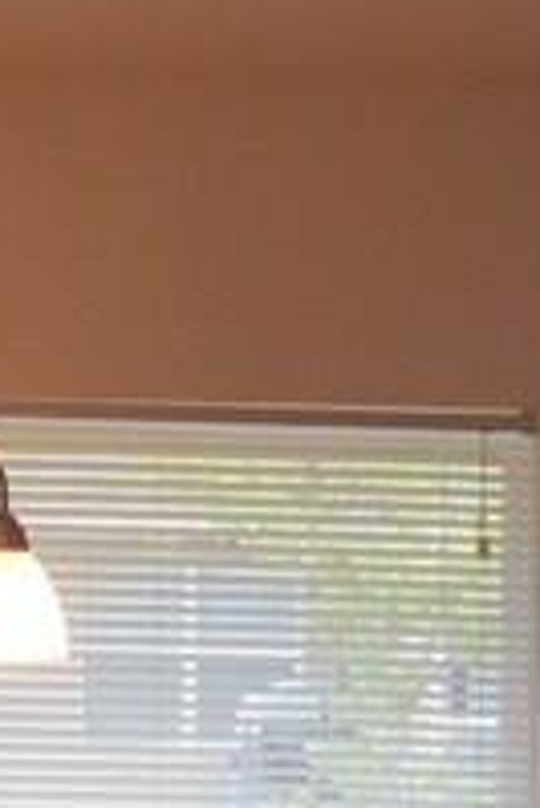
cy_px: 747
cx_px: 73
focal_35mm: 166
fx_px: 3728
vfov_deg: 12.3
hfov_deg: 8.3
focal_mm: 5.5
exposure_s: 1/30
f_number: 3.6
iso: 125
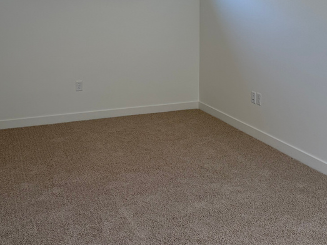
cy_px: 52
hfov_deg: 40.4
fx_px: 444
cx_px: 169
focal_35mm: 47
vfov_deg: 30.2
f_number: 1.78
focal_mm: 6.76
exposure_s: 1/307
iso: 100
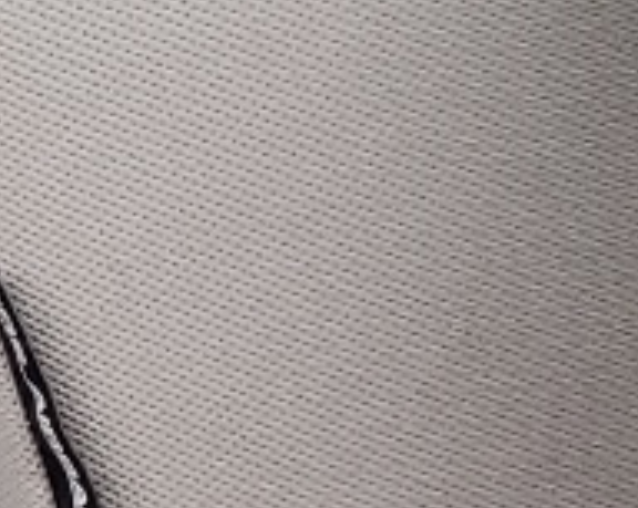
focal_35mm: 212
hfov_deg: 7.0
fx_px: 3997
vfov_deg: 7.2
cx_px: -1874
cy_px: -136
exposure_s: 1/120
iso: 82
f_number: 1.5
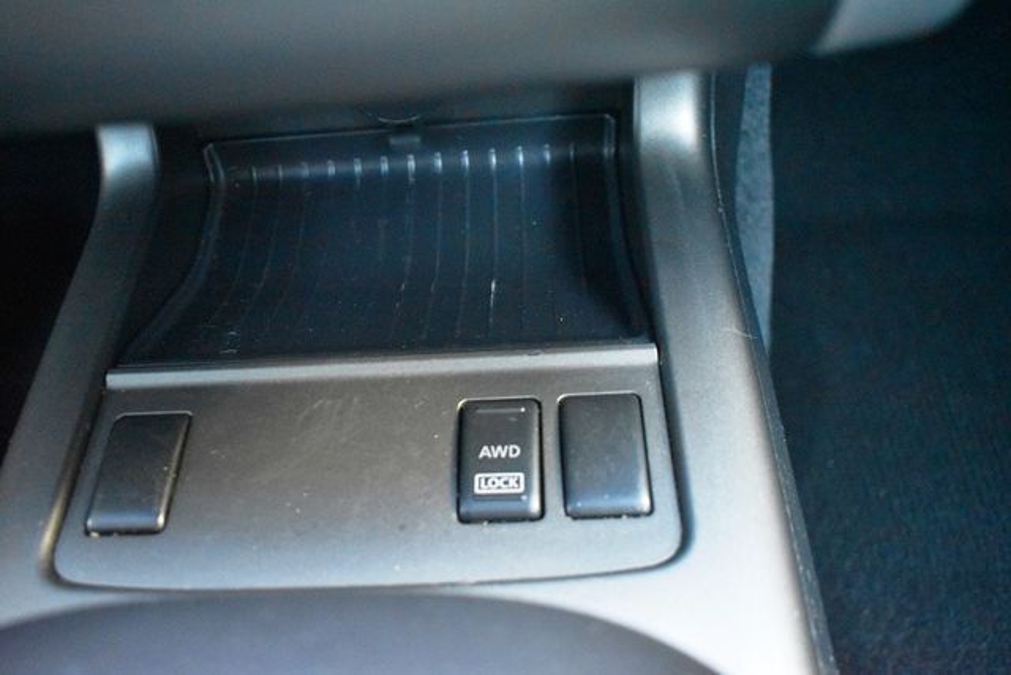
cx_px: 506
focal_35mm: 33
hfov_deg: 57.2
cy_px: 338
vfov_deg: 40.0
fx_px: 927
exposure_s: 1/125
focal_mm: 22
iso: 6400
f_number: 3.8
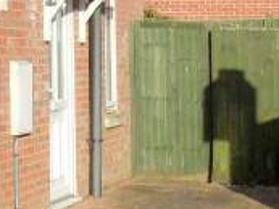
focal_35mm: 142
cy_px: -79
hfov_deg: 13.2
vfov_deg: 10.2
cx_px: -126
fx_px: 1145
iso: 80
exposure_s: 1/1000
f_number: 3.2
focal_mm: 3.9
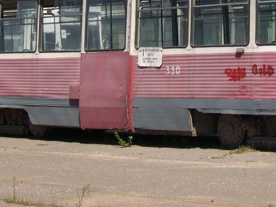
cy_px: -7
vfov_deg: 10.5
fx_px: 1117
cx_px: 212
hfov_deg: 14.0
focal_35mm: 140
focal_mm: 12.2
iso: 100
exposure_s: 1/215
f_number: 9.2
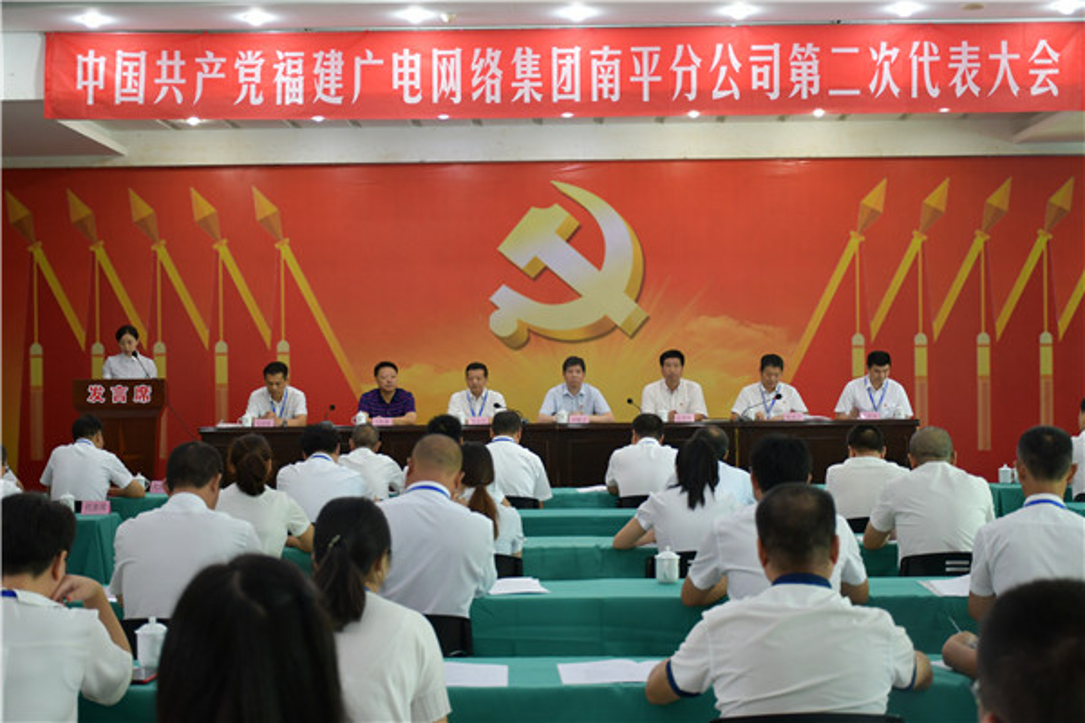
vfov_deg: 26.0
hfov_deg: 38.2
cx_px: 542
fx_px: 1567
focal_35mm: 52
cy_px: 362
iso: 1000
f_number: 4.2
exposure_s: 1/60
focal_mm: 35
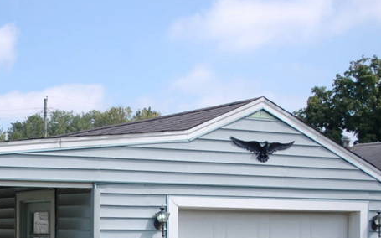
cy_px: 219
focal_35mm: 85
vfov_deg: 15.2
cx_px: 71
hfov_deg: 24.0
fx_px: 882
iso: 200
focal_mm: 29
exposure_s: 1/640
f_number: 4.8
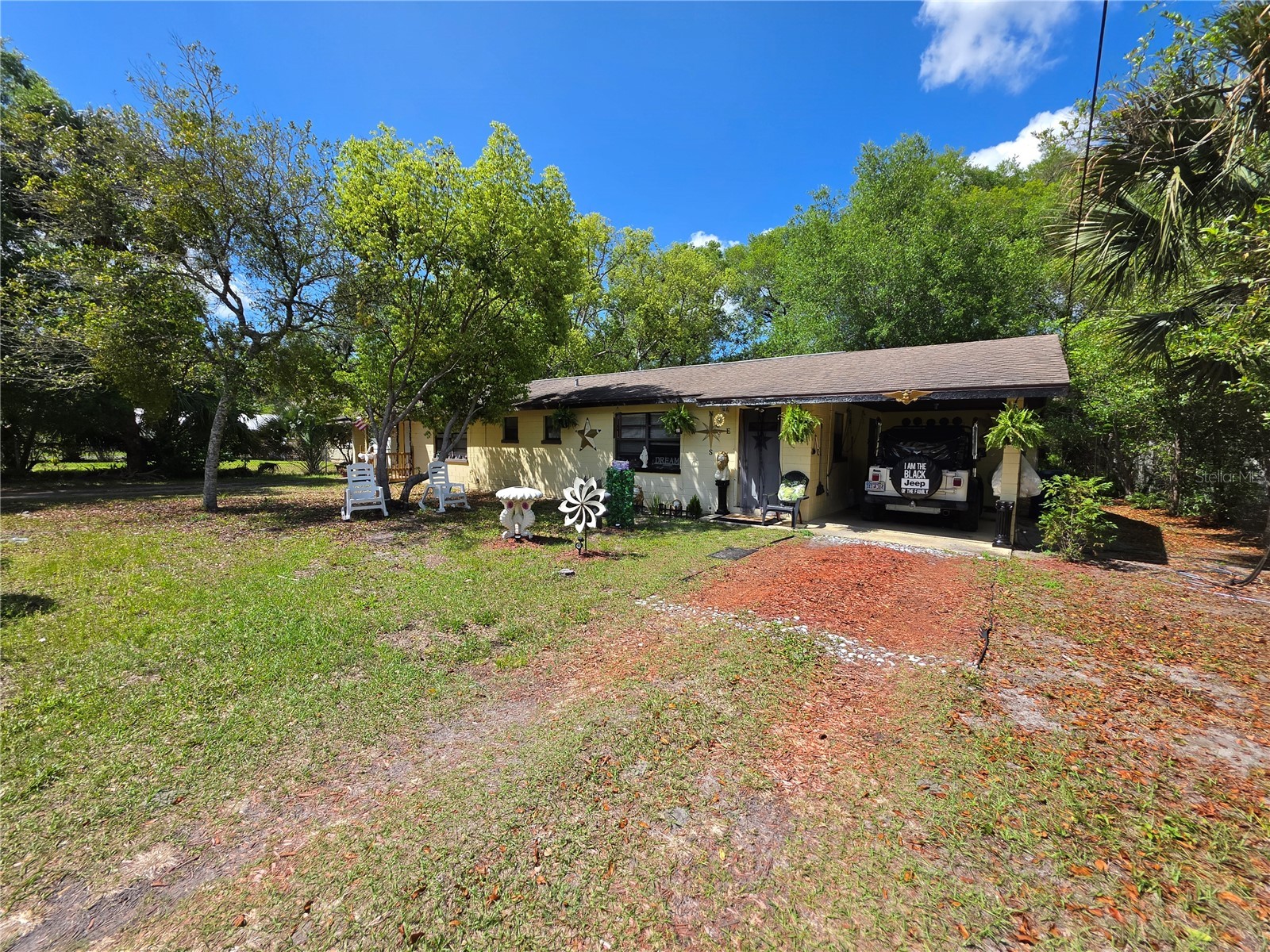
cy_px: 476
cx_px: 635
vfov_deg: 89.9
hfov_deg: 106.2
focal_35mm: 13
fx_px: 477
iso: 32
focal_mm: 2.2
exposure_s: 1/1343
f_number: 1.9
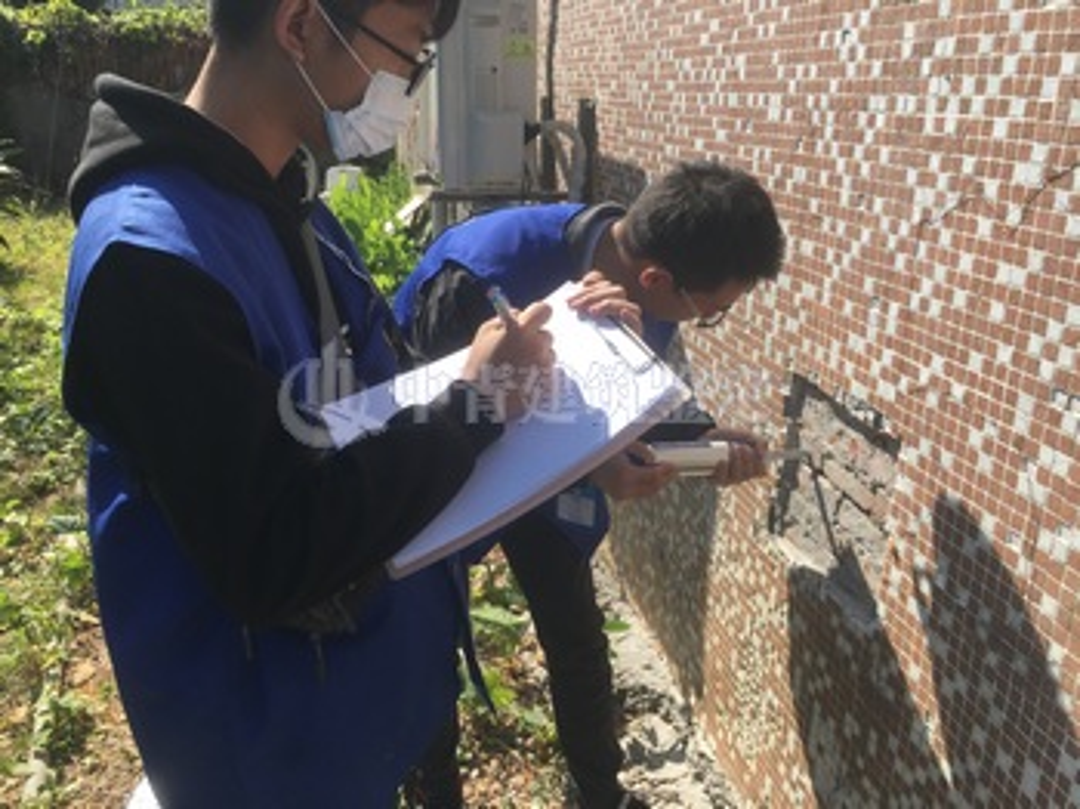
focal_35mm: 29
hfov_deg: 61.7
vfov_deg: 48.2
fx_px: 904
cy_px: 404
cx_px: 540
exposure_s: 1/1040
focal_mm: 4.15
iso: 25
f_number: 2.2
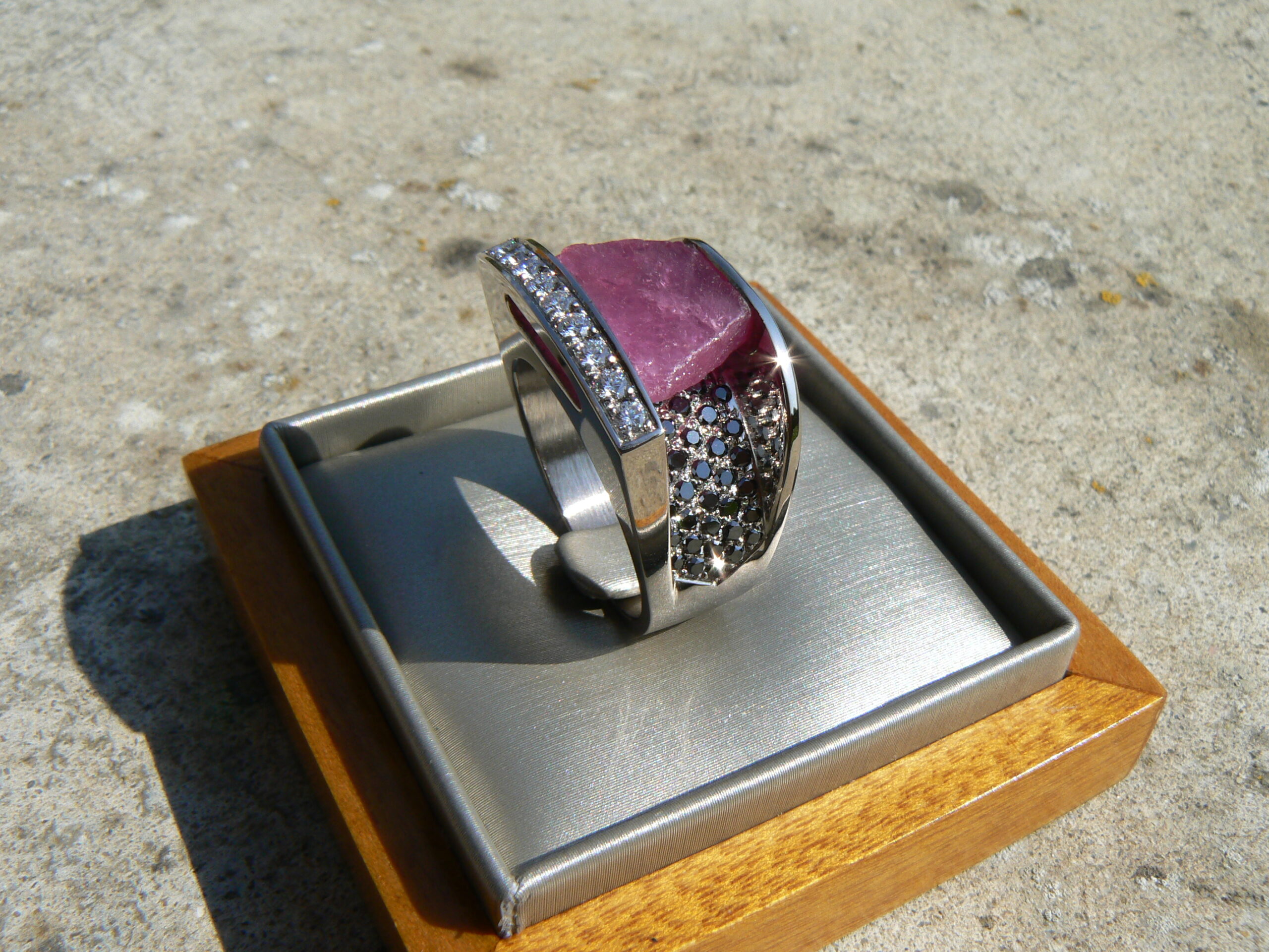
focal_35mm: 36
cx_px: 634
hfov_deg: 51.4
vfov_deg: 39.7
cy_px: 476
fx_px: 1320
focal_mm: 6
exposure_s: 1/500
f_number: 8
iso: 80
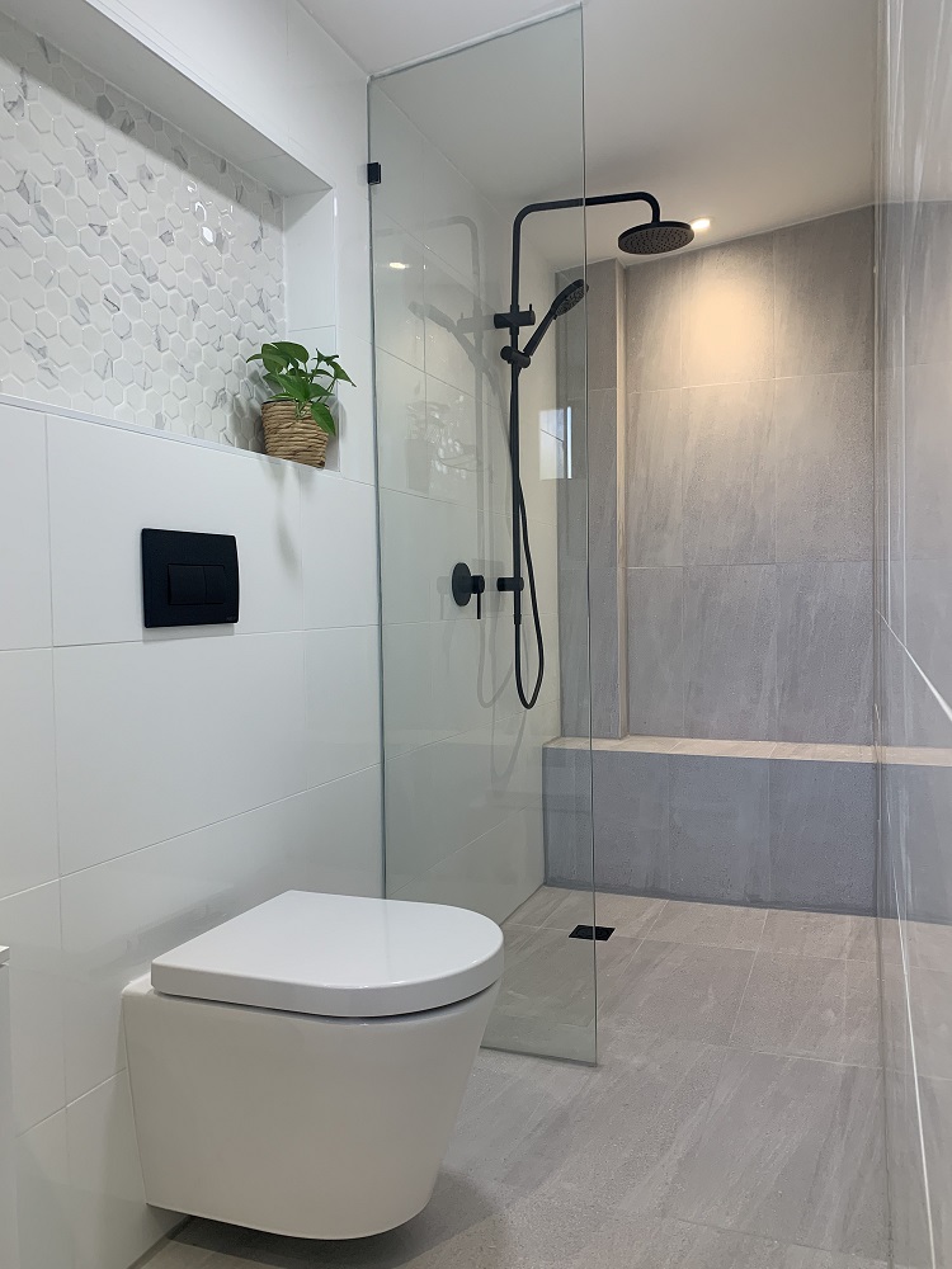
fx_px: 953
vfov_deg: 67.3
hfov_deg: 53.1
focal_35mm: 26
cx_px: 476
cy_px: 634
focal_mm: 4.25
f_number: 1.8
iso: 80
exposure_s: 1/100
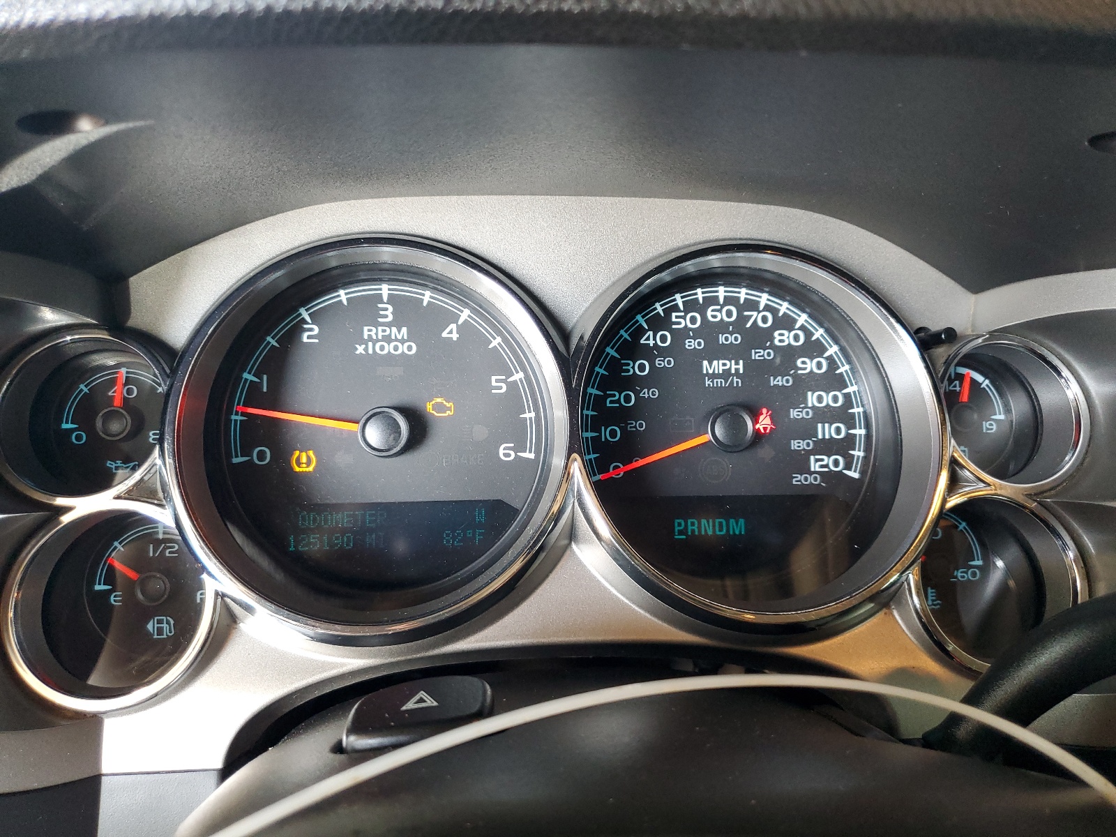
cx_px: 558
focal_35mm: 26
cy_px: 418
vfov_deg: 53.1
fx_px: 838
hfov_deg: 67.3
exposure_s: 1/60.2
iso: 161
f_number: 1.5
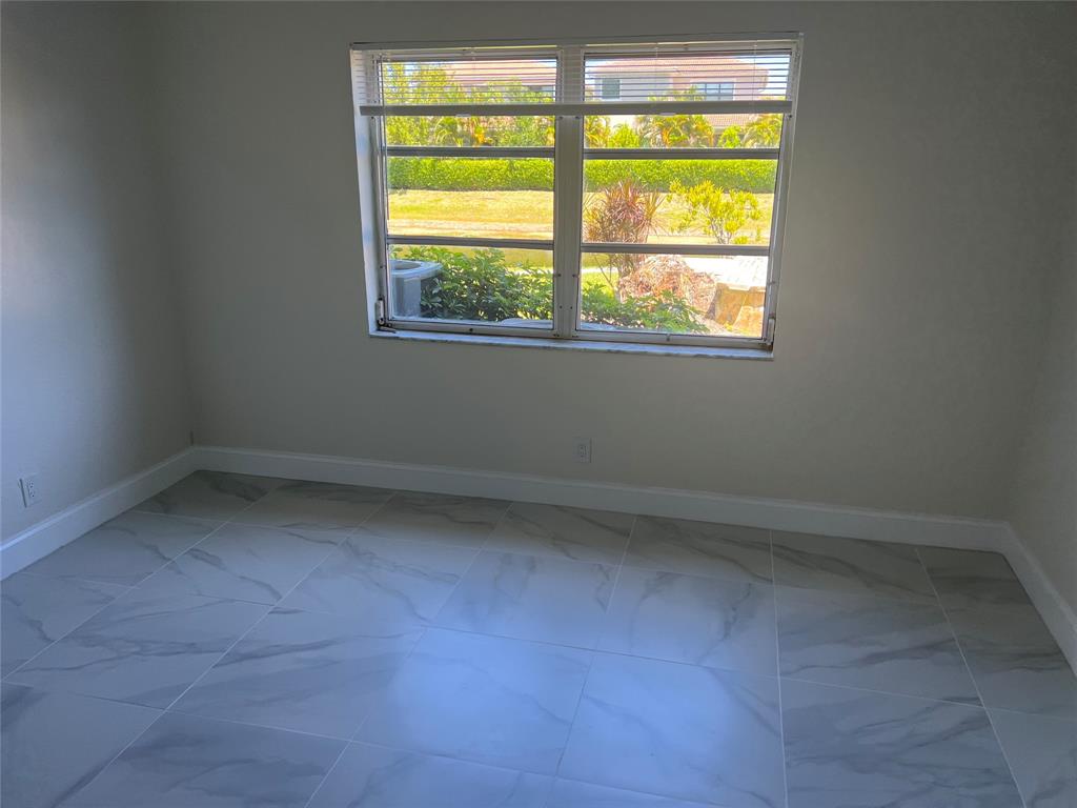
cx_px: 538
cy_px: 404
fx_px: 809
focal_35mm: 26
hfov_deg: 67.3
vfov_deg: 53.1
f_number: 1.5
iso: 50
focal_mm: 5.7
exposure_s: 1/165
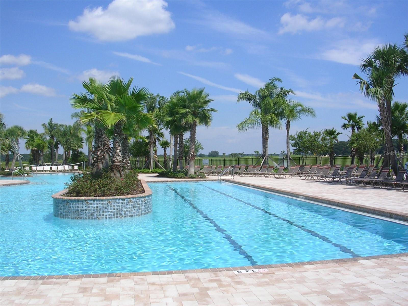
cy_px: 153
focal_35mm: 38
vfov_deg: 37.7
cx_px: 204
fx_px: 448
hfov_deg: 49.0
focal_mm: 5.8
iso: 50
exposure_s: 1/416
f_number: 5.6
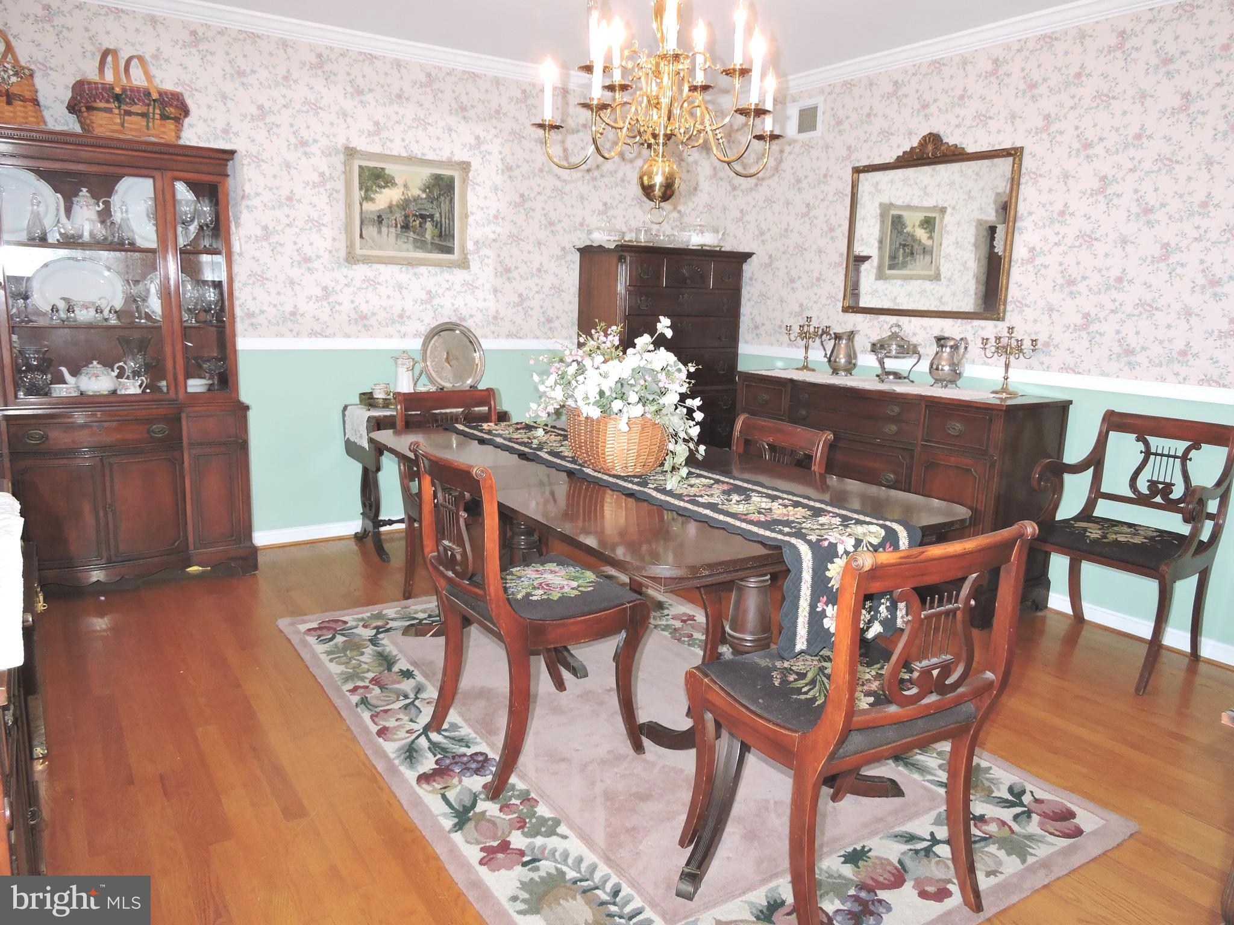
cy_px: 462
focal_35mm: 24
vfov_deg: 56.8
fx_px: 856
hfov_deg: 71.6
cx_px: 617
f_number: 3.3
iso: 200
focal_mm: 4.3
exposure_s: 1/30
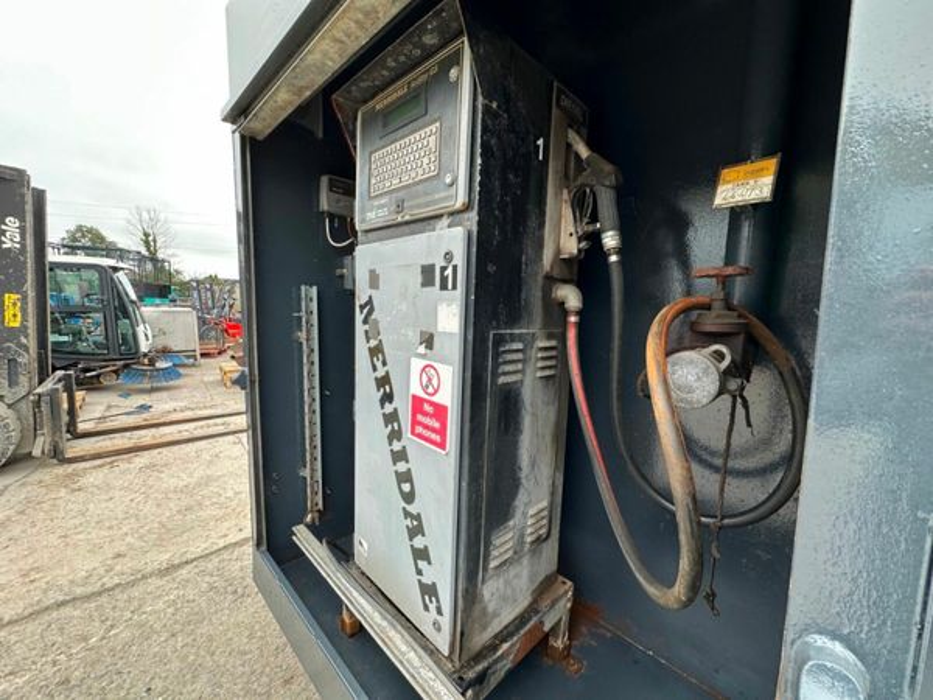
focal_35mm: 14
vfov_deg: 85.7
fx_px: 377
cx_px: 466
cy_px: 350
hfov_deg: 102.1
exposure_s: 1/99
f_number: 2.2
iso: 50
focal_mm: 2.22
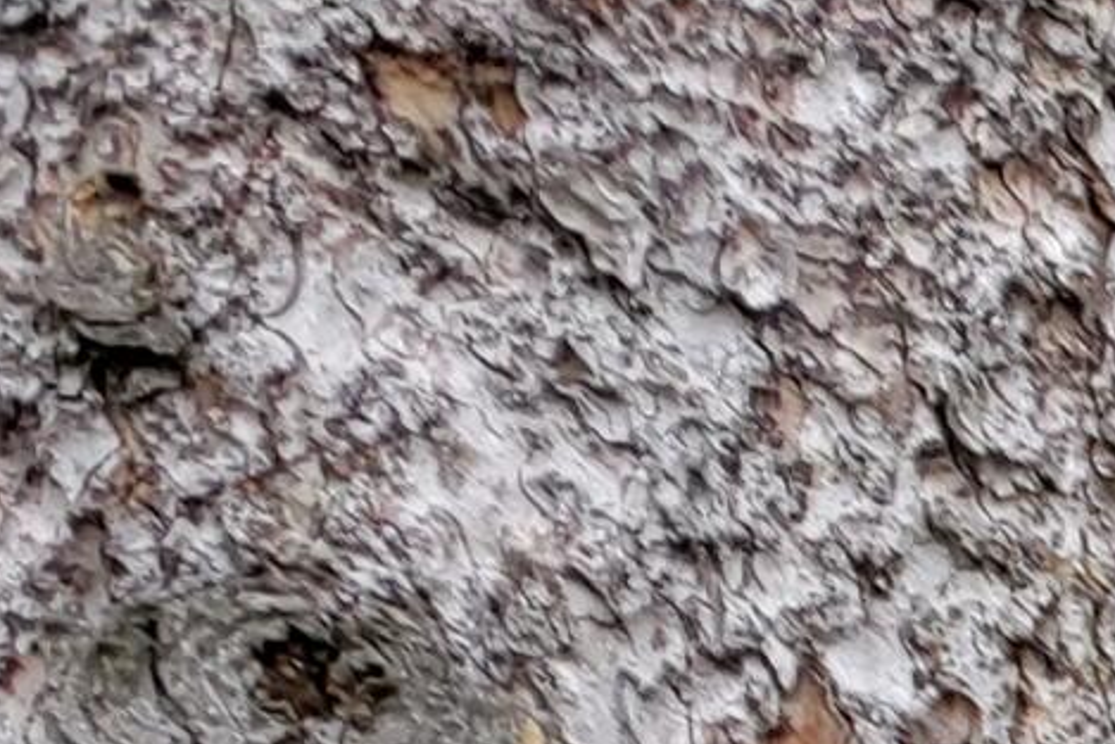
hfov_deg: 9.3
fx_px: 5360
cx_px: 3395
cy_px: 2646
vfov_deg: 6.7
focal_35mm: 173
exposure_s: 1/303
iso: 50
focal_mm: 4.3
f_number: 2.4
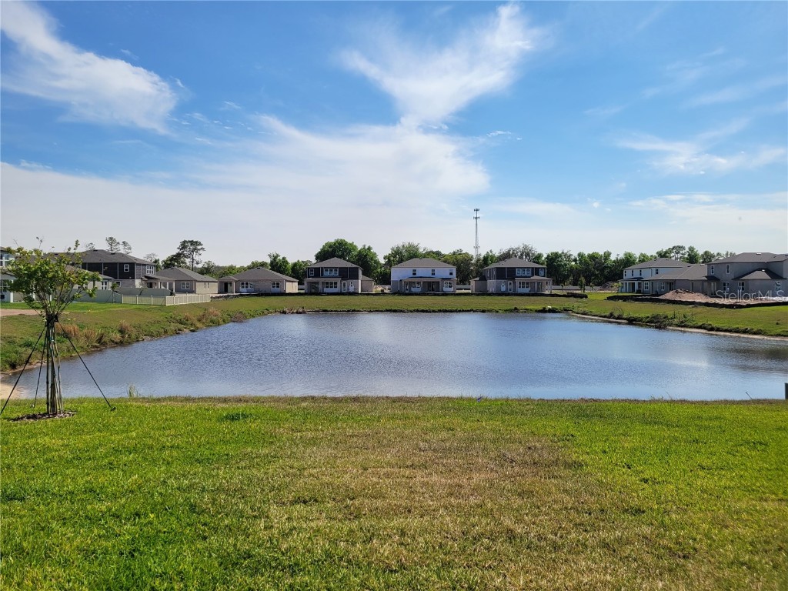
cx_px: 394
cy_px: 296
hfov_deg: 67.3
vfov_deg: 53.1
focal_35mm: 26
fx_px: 592
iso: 40
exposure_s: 1/4980
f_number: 1.8
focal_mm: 5.4
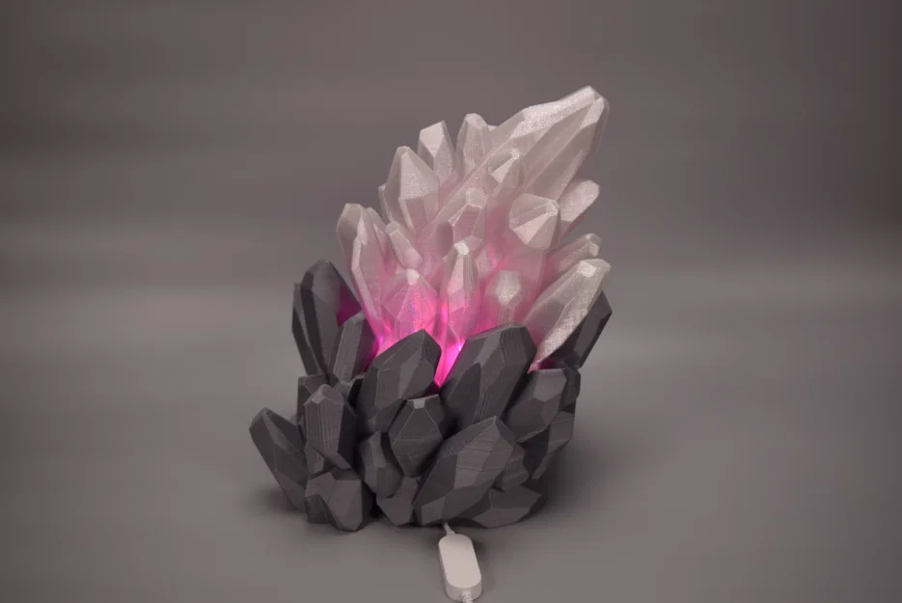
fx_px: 903
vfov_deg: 36.9
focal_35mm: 36
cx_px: 451
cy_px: 302
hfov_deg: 53.1
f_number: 4
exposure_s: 1/50
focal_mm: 24
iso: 100
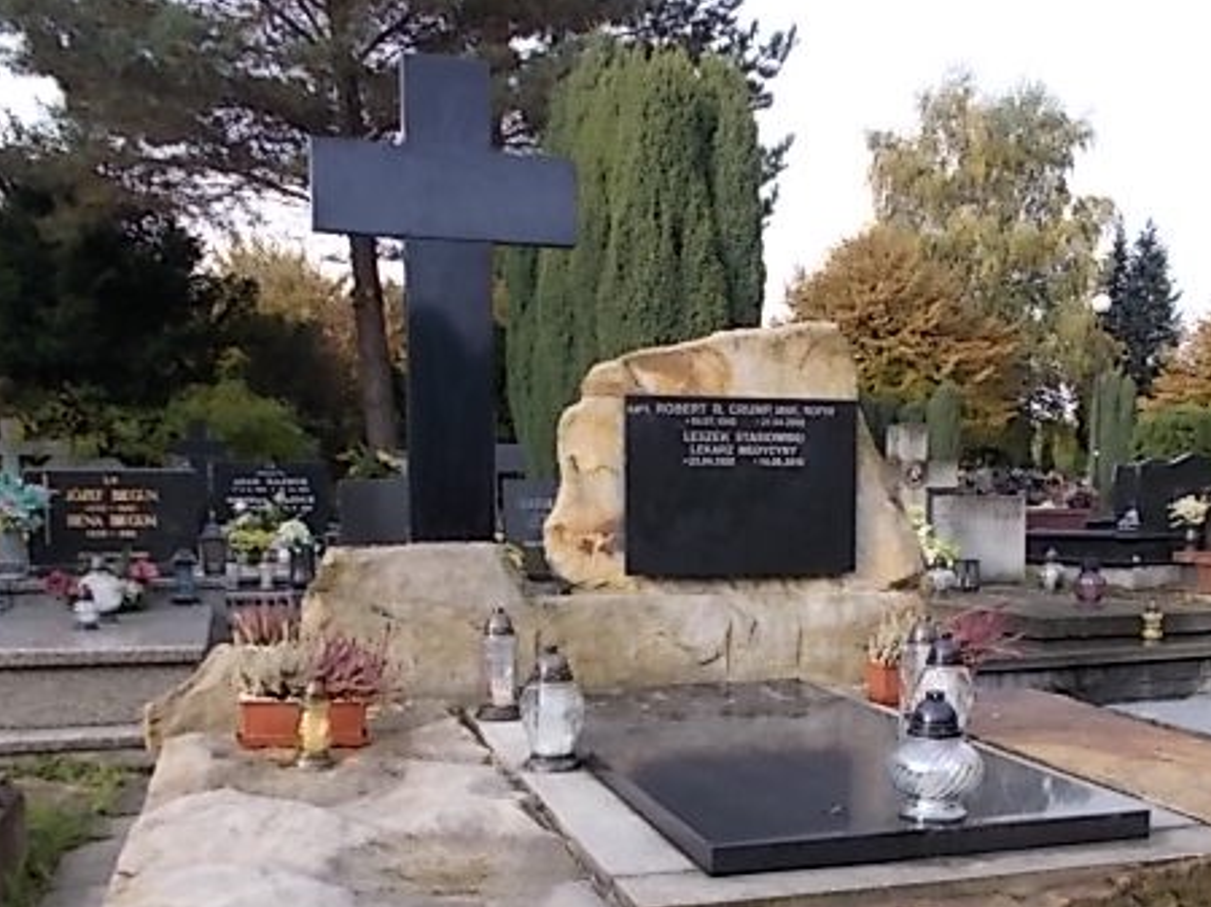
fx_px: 1294
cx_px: 681
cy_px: 638
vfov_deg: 38.0
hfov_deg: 50.0
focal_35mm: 37
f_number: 3.2
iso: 80
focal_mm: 4.6
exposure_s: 1/250
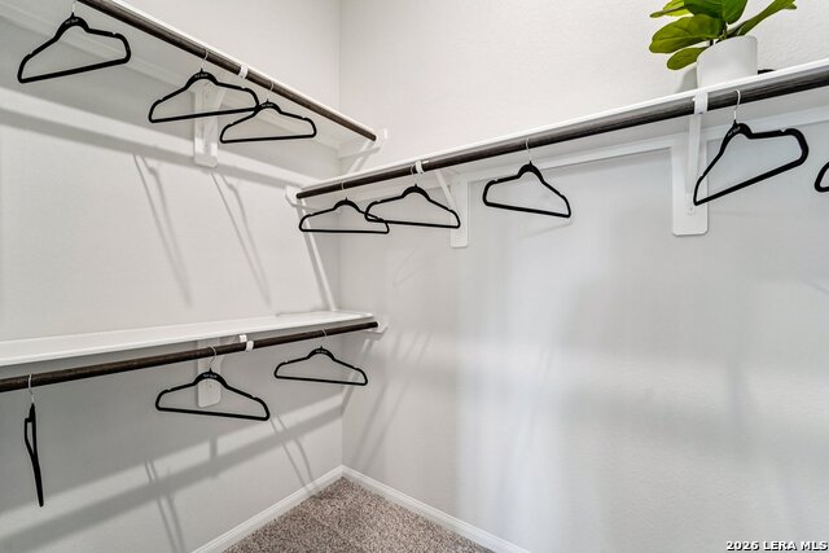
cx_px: 414
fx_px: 322
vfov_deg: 81.2
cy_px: 276
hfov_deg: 104.2
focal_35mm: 14
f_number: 8
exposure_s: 1/10
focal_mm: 14
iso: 500
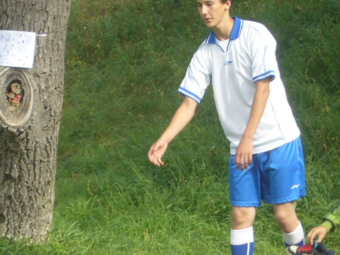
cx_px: 132
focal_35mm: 260
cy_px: 153
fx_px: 2554
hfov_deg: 7.6
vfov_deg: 5.7
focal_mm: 17.4
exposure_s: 1/100
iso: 80
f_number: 5
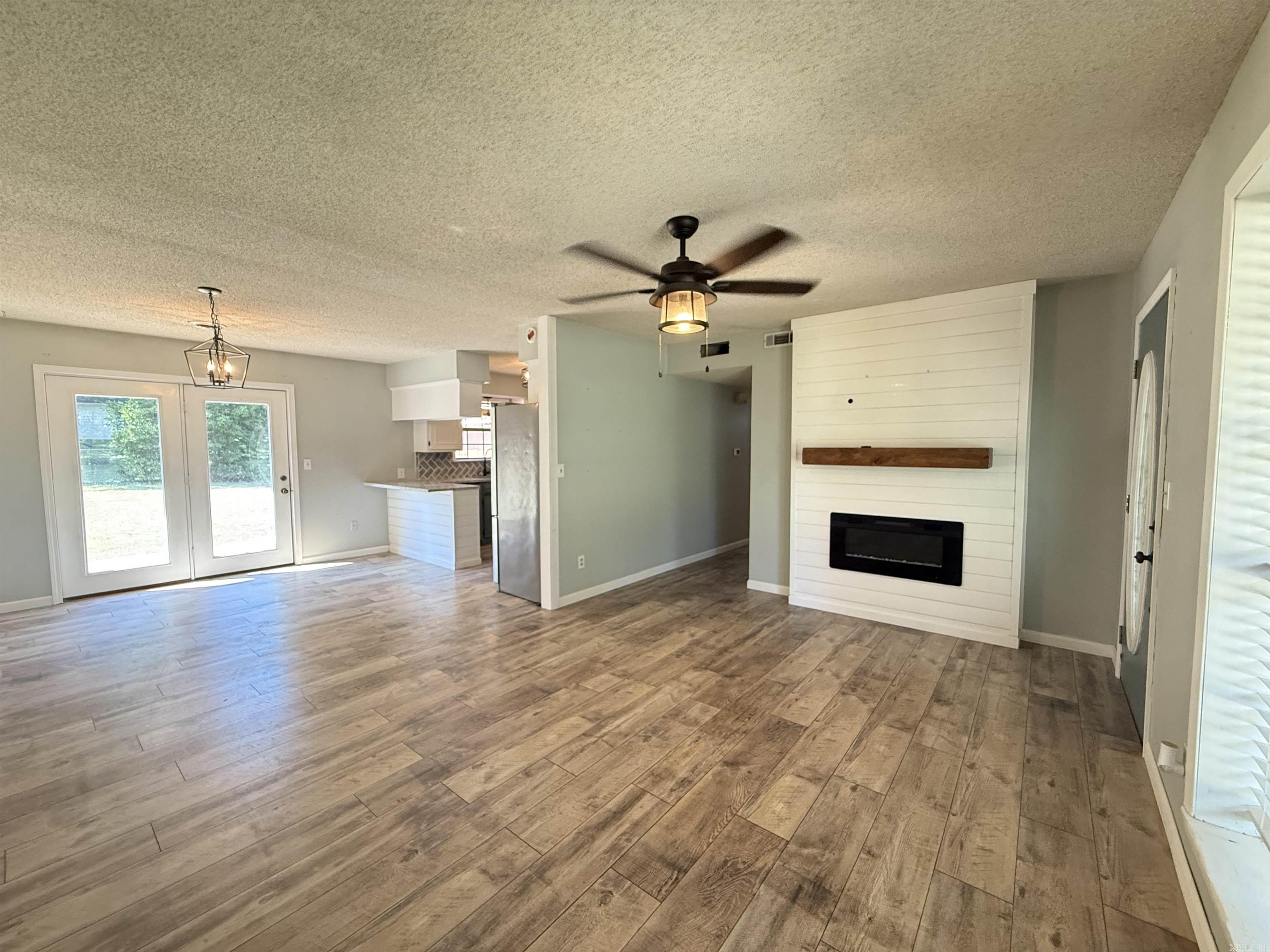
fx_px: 514
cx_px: 635
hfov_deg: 102.1
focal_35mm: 14
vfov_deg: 85.7
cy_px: 476
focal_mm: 2.22
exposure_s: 1/60
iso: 400
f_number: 2.2
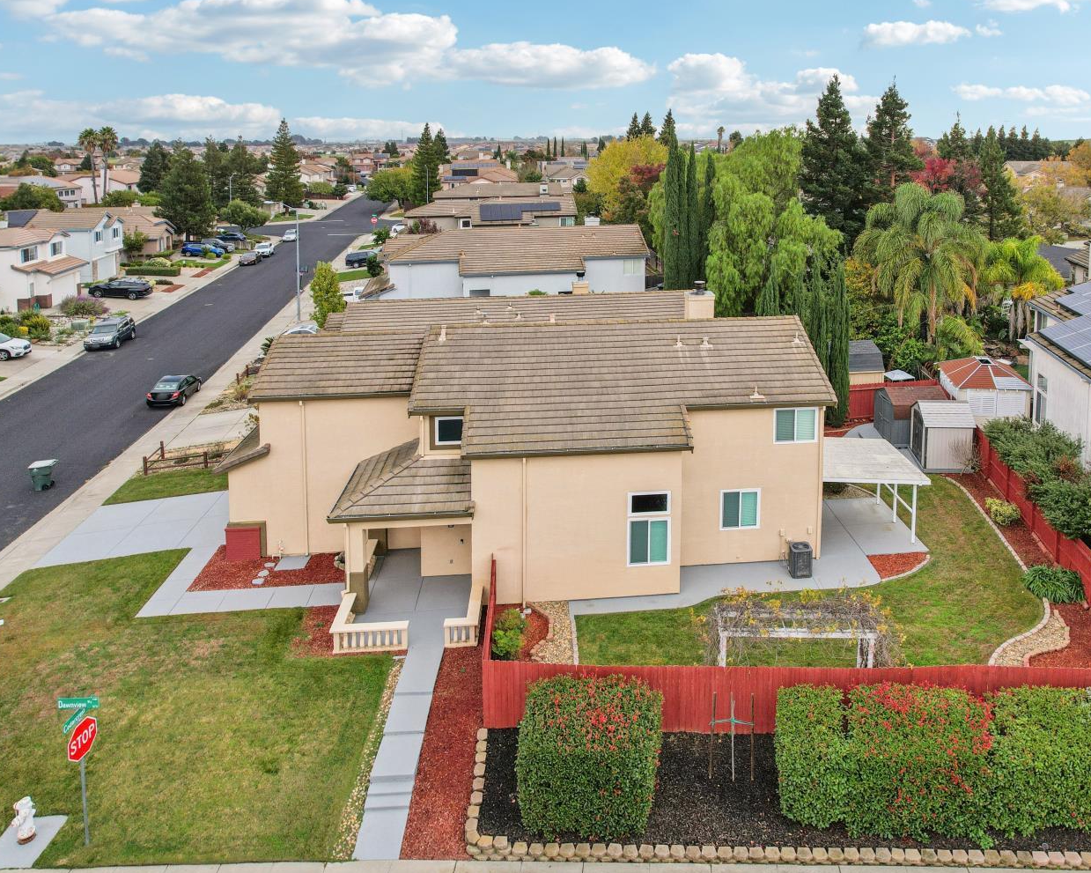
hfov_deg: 67.6
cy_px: 436
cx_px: 636
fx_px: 807
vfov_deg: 56.8
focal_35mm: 25
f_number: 2.8
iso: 100
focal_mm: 8.4
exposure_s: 1/640
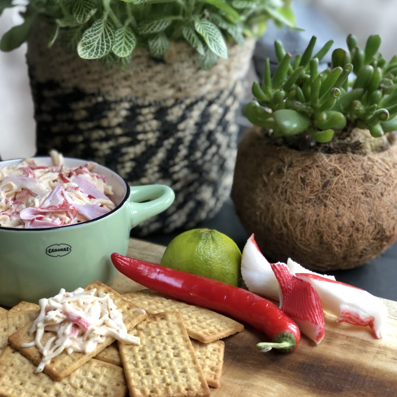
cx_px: 146
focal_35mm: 68
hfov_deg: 25.3
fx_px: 882
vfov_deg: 25.4
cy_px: 200
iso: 80
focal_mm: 6.6
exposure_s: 1/30
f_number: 2.8
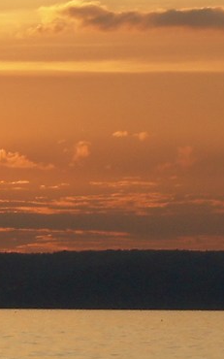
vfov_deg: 3.9
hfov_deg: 2.4
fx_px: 5330
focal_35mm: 545
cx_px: -134
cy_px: 161
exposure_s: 1/125
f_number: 8
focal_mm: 55
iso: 100
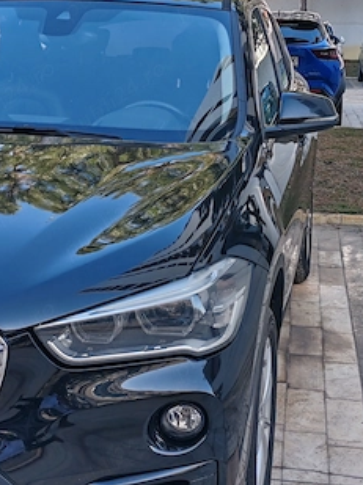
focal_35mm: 70
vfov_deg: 27.8
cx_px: 170
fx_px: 981
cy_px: 246
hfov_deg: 21.0
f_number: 1.9
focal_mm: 6.12
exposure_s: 1/200
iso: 50
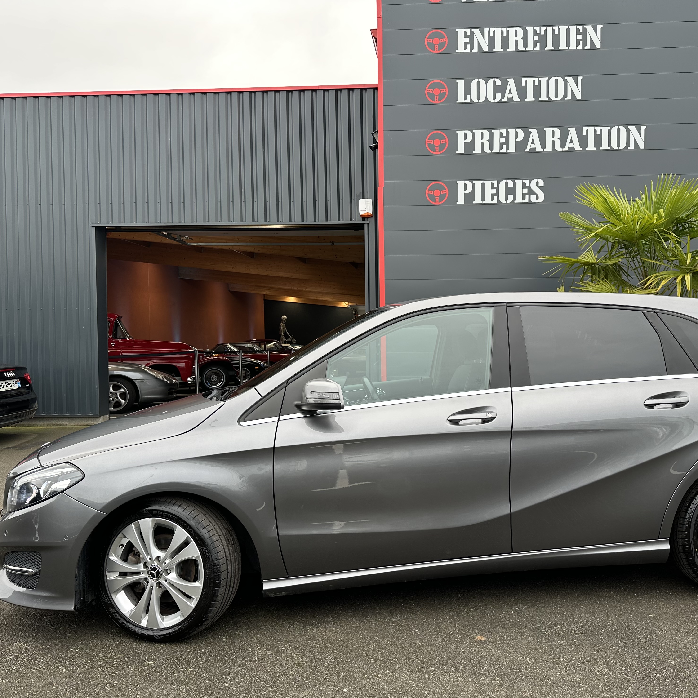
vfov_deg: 55.6
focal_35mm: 29
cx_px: 409
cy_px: 356
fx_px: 662
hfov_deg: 55.3
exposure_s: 1/138
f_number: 1.78
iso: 64
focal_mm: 6.86
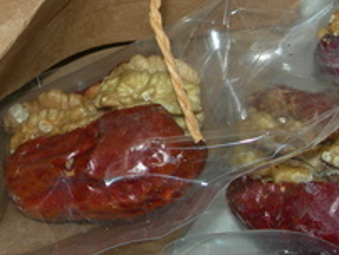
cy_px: 66
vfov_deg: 15.7
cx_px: 50
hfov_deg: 20.5
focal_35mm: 94
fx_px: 922
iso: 50
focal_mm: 7.8
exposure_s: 1/60.1
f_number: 4.8
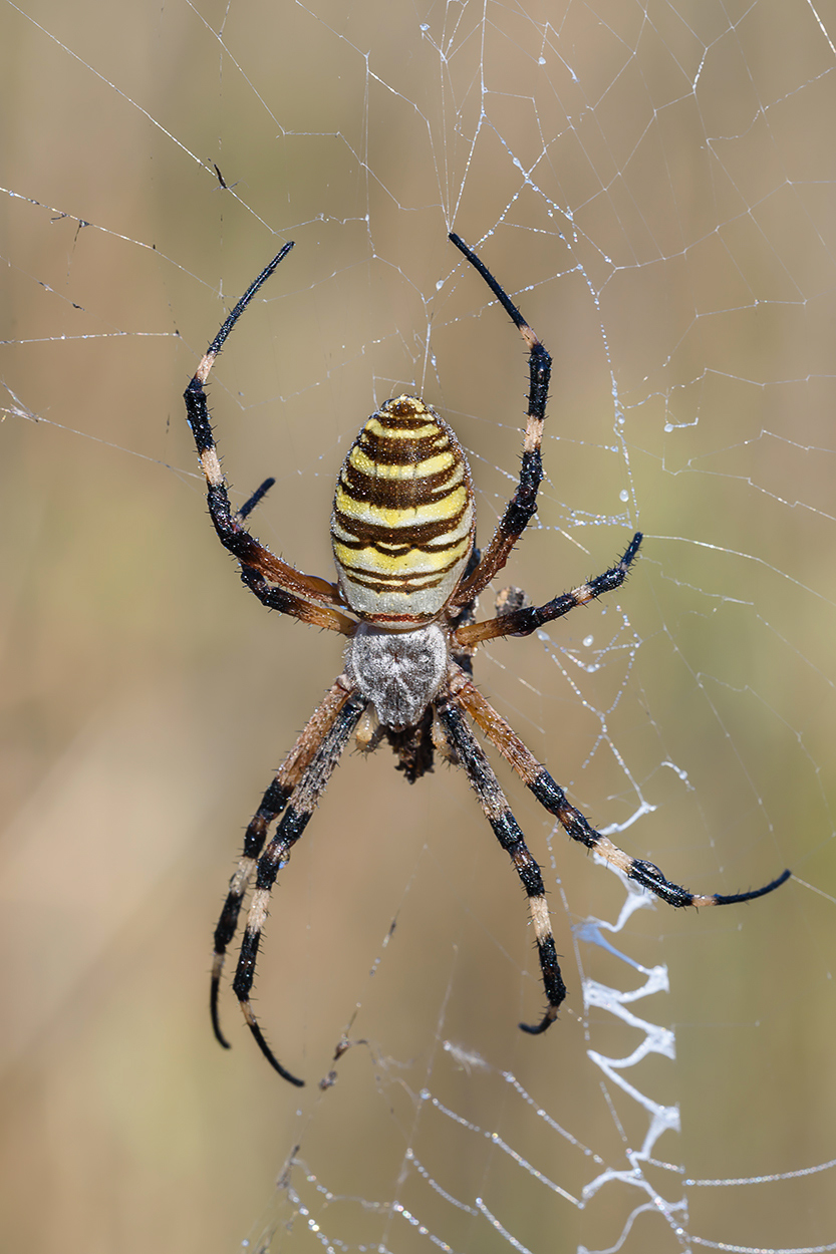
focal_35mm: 180
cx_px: 418
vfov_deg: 11.4
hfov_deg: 7.6
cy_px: 627
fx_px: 6271
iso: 100
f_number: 16
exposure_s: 1/50
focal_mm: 180
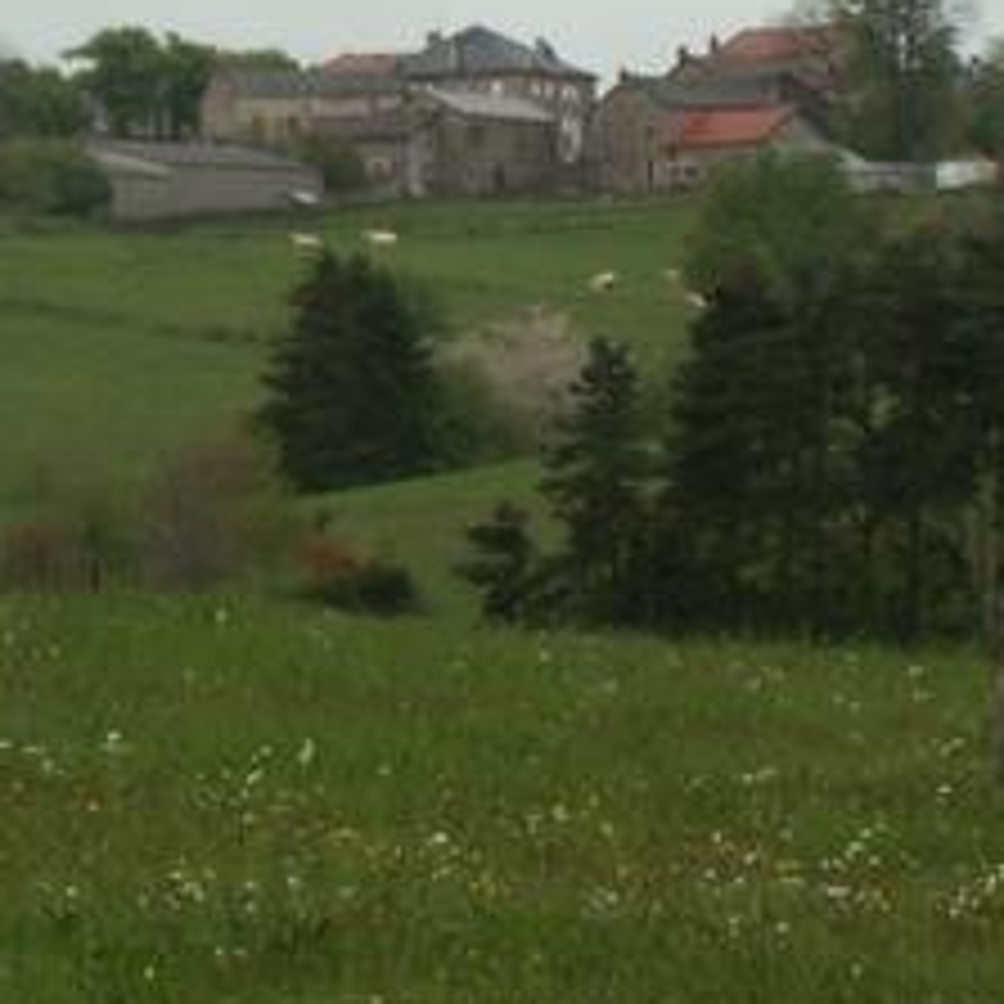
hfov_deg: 5.8
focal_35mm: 300
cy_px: 90
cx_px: -252
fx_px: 9844
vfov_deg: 5.8
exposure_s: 1/80
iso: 50
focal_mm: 19.32
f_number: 7.1
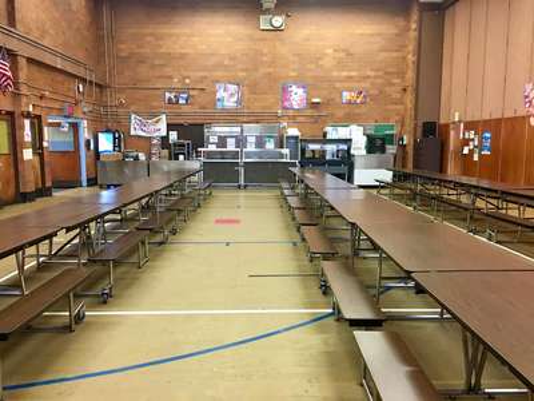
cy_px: 200
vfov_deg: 48.2
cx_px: 267
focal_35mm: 29
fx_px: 447
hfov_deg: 61.7
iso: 100
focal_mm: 4.15
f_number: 2.2
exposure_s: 1/15
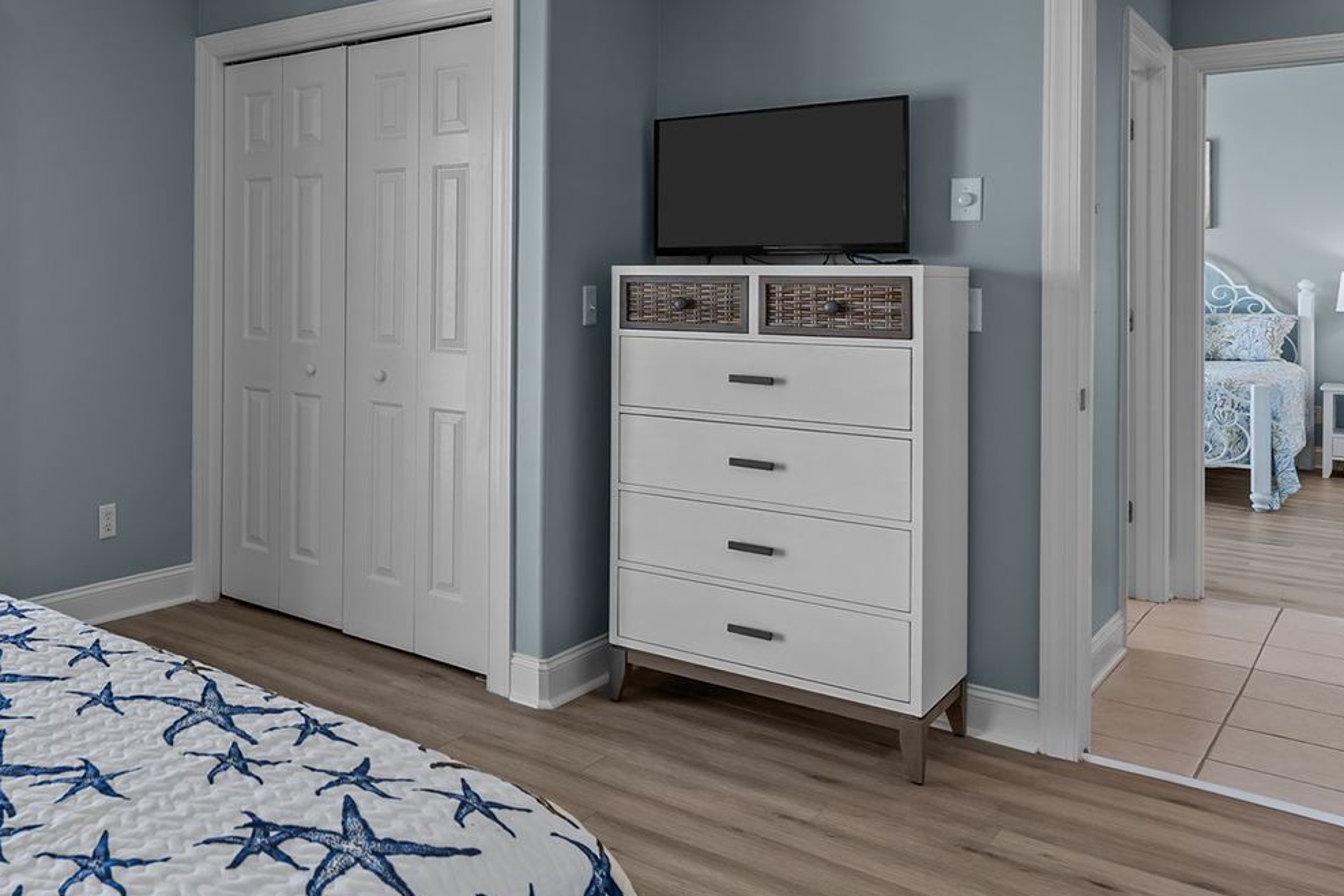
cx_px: 237
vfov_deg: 41.6
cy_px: 271
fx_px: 1157
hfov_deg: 55.3
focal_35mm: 31
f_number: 6.3
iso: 125
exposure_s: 1/6
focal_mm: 17
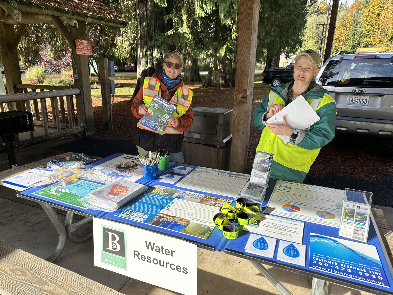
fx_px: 272
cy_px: 148
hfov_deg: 71.6
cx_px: 196
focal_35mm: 24
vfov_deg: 56.8
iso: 80
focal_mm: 6.86
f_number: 1.78
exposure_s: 1/1304
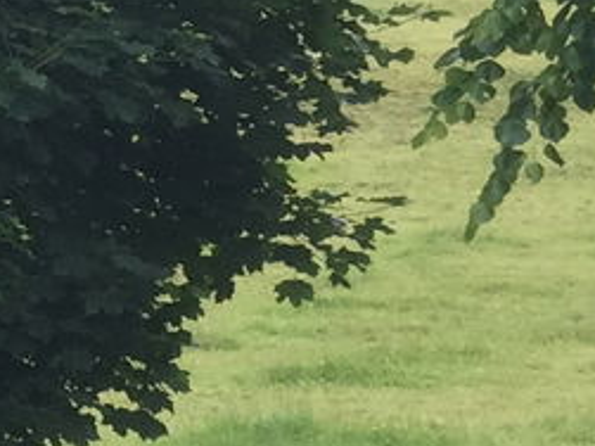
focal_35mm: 185
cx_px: -1090
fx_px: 3178
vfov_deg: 8.0
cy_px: 446
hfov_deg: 9.0
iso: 32
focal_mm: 4.15
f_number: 2.2
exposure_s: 1/380
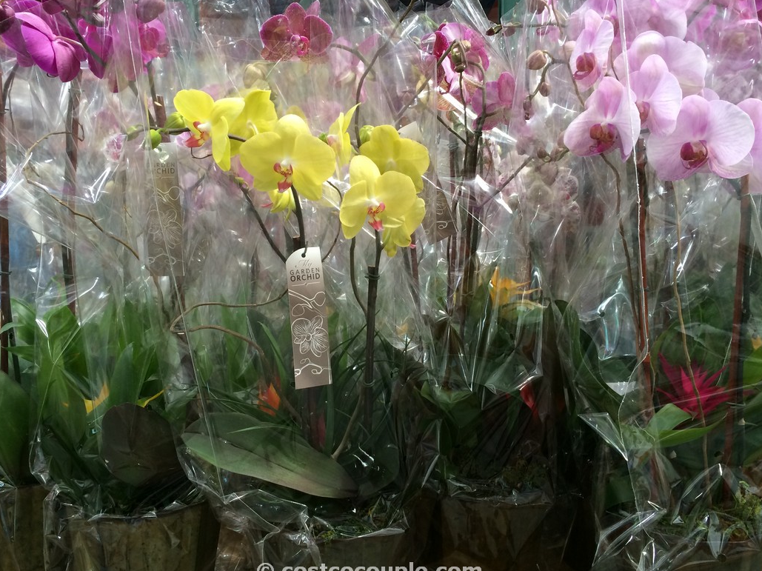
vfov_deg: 40.7
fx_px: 770
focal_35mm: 35
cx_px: 370
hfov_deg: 52.6
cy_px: 272
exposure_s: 1/30
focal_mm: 4.12
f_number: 2.2
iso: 80
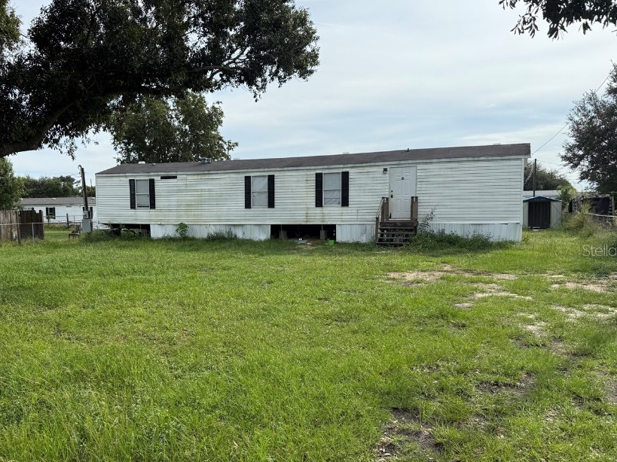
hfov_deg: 59.8
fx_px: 535
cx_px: 267
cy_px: 250
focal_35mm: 30
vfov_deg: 46.7
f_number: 1.78
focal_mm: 6.76
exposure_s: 1/4405
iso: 100
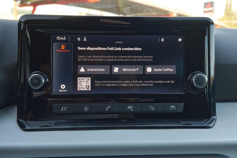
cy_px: 79
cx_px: 118
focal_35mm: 36
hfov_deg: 53.1
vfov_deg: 36.9
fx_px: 237
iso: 2000
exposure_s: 1/160
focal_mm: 24.2
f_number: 7.1
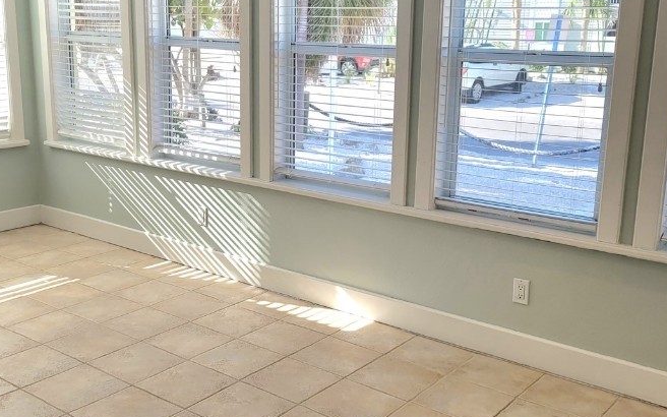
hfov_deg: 46.1
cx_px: 285
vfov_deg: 29.9
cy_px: 203
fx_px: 782
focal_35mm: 43
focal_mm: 5.4
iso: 40
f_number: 1.8
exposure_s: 1/357
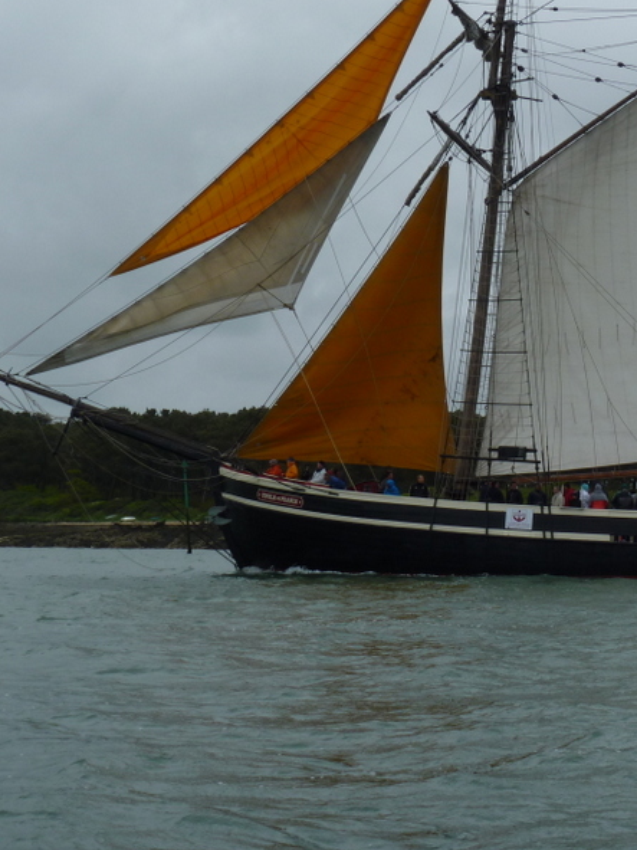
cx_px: 551
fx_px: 1914
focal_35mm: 78
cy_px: 338
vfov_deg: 25.0
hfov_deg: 18.6
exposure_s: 1/250
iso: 80
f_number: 5.6
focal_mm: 8.5
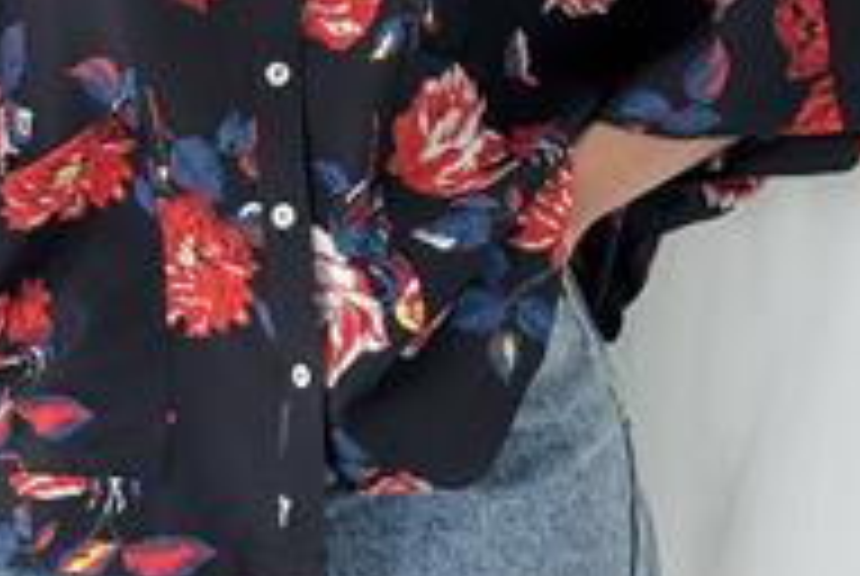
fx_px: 3326
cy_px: -106
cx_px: 288
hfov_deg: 14.7
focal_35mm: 139
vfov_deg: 9.8
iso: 64
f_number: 1.78
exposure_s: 1/252
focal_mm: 6.76
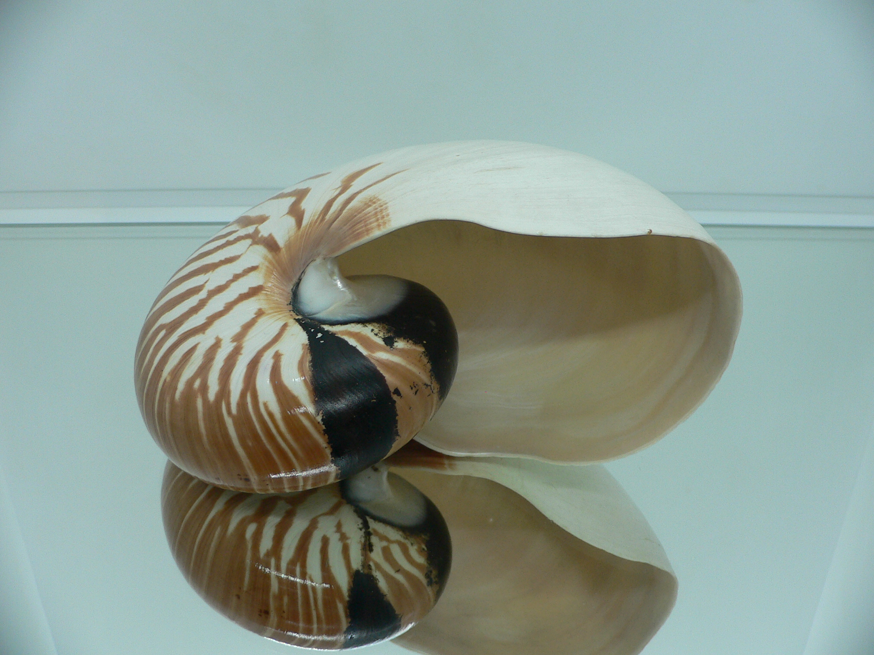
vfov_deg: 40.7
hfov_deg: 52.6
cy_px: 328
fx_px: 884
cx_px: 437
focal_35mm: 35
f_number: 2.8
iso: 100
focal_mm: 4.6
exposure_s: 1/60
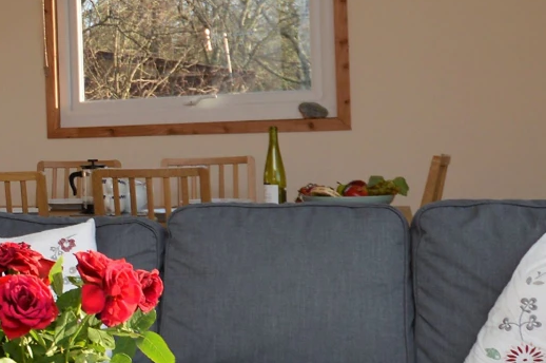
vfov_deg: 21.2
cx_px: -251
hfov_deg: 24.9
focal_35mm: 64
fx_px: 968
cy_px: 169
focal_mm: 11.5
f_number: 5
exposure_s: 1/160
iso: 100
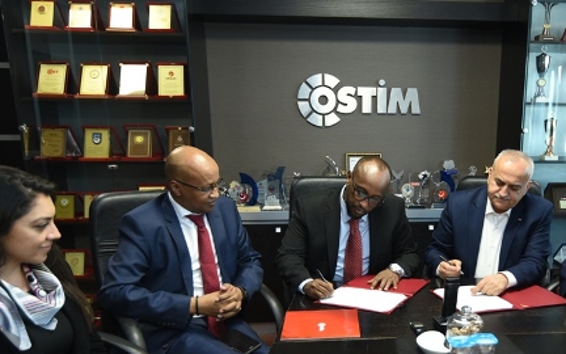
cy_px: 253
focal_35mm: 35
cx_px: 381
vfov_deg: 35.7
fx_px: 540
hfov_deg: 54.1
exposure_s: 1/125
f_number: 2.8
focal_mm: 22
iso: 800
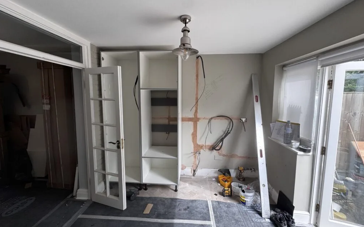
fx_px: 149
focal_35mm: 15
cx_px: 182
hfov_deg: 101.5
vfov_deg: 74.8
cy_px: 109
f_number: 2.2
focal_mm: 2.22
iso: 100
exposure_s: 1/99
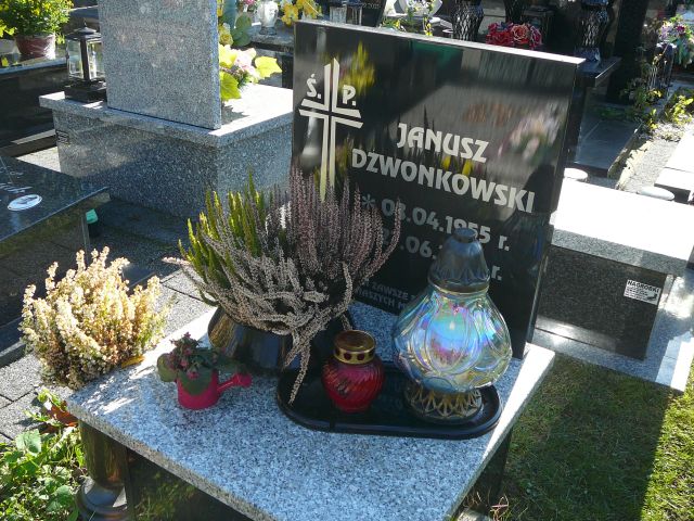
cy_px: 260
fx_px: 702
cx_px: 347
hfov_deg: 52.6
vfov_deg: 40.7
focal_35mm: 35
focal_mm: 5.2
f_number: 2.8
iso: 80
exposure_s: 1/250
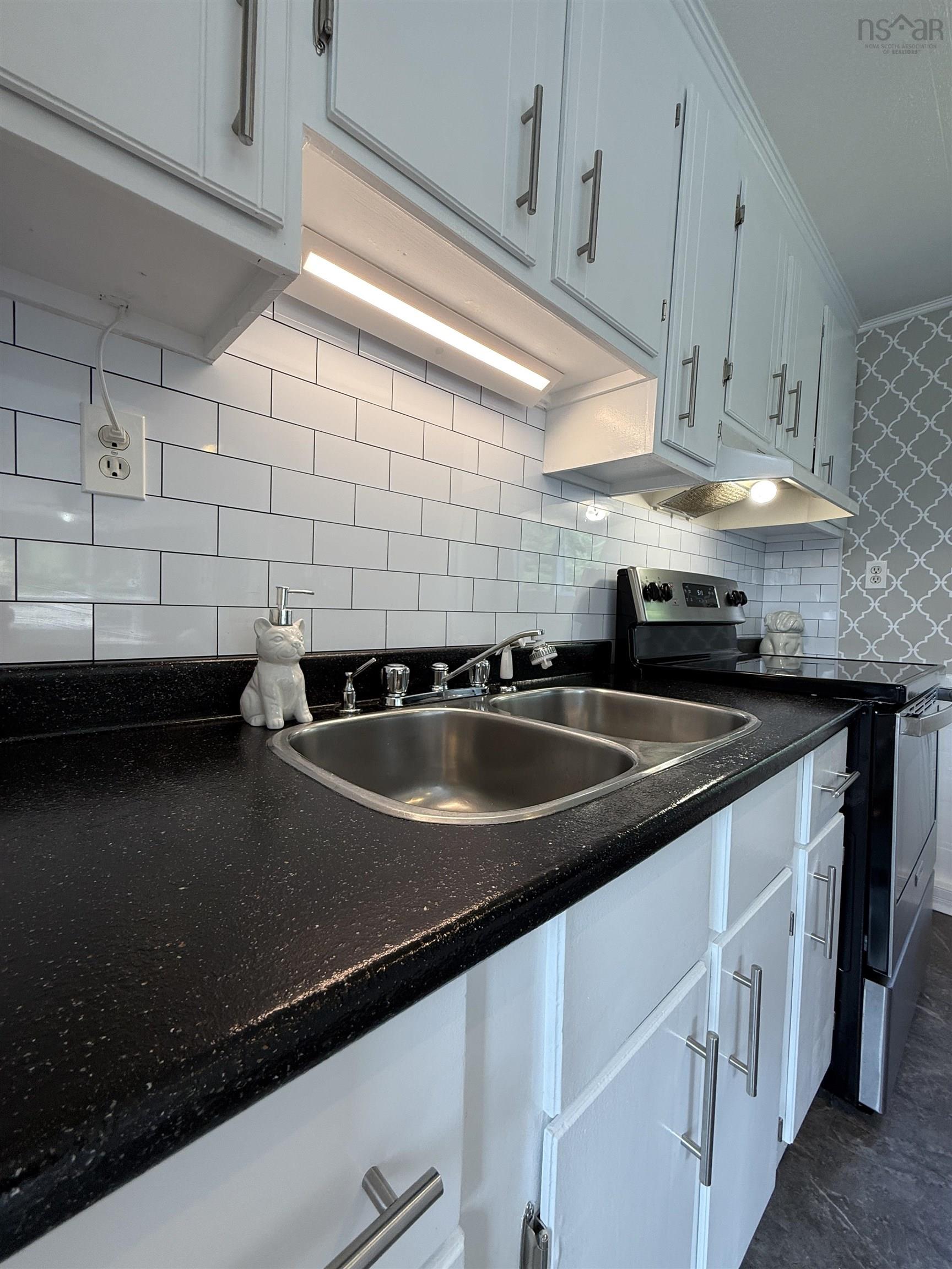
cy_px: 634
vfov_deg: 102.1
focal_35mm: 14
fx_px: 513
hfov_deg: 85.7
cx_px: 476
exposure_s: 1/100
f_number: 2.2
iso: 80
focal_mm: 2.22
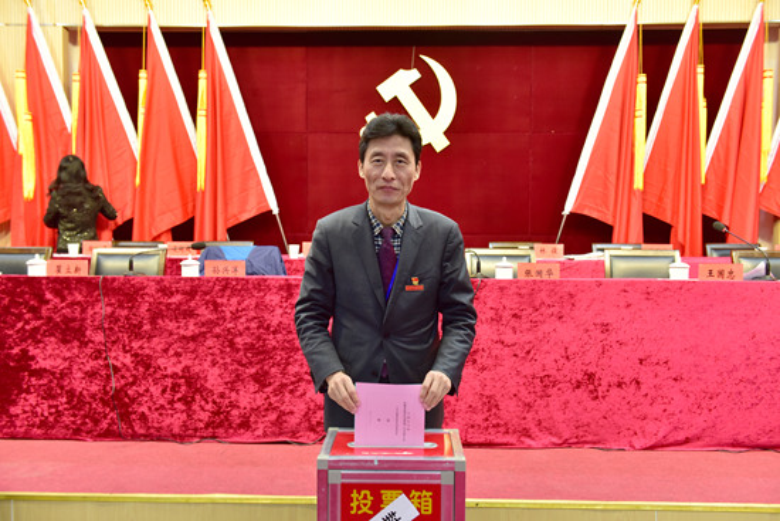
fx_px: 737
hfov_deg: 55.8
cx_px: 390
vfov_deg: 38.9
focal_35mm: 34
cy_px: 260
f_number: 4.5
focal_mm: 34
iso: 1000
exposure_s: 1/40
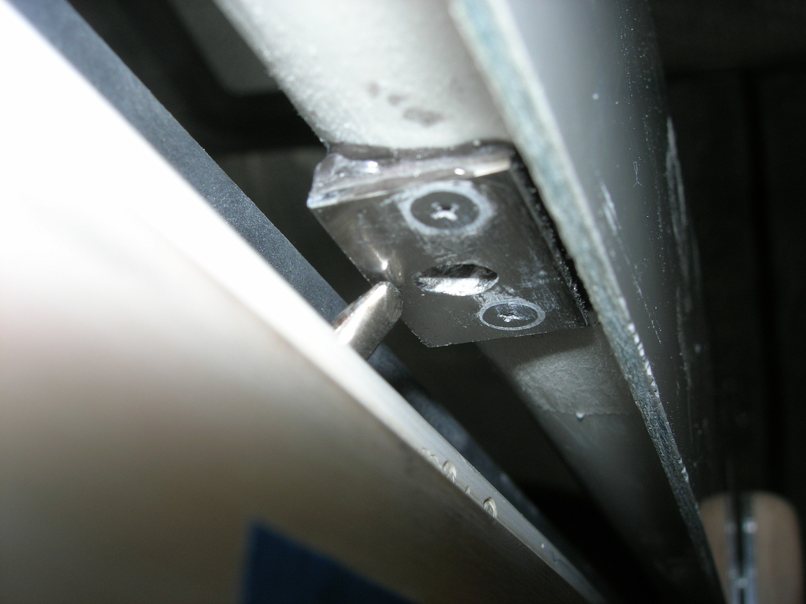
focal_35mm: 38
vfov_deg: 37.7
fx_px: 885
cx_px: 403
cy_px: 302
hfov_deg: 49.0
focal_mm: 7.8
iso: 64
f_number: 4.8
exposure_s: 1/60.1
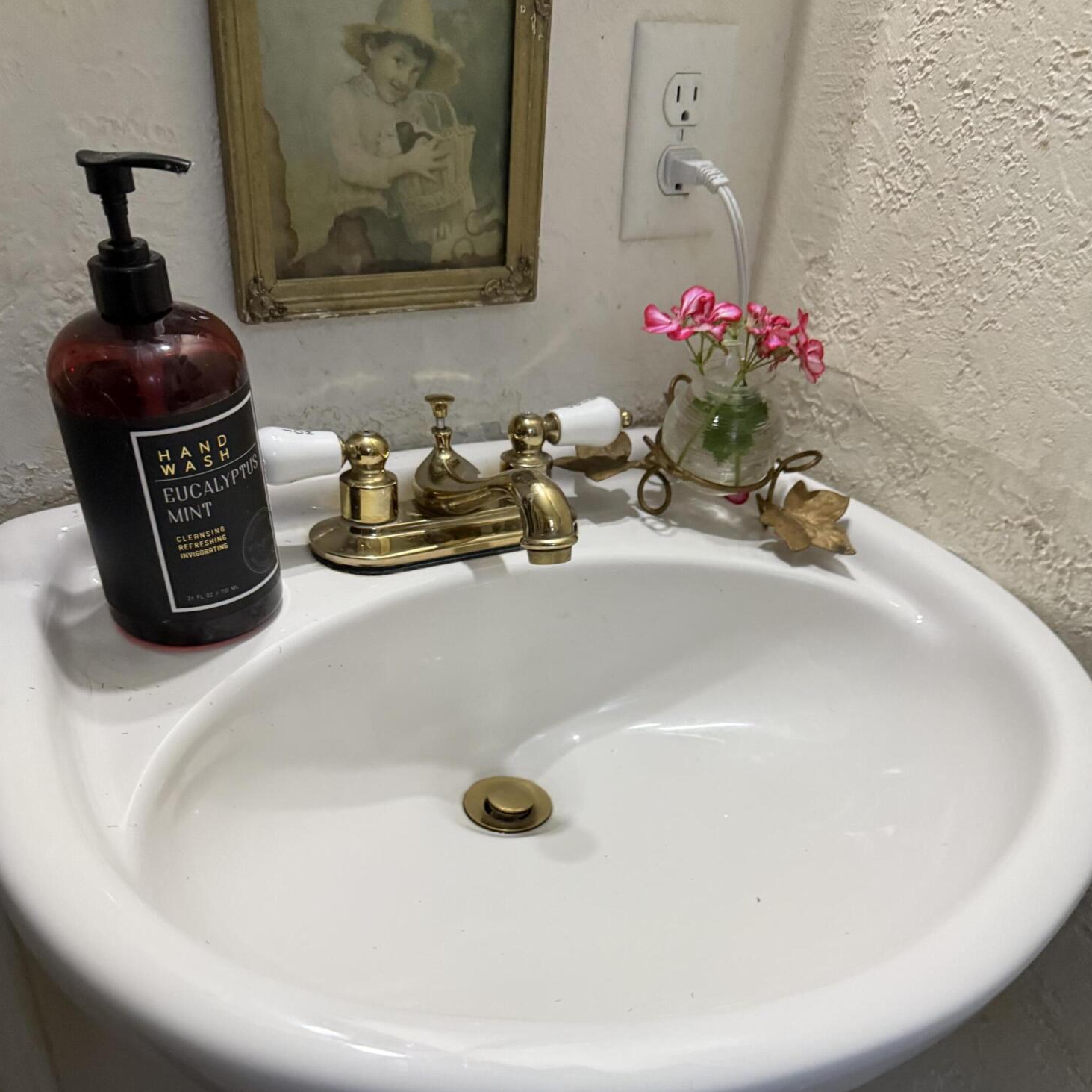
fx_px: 1035
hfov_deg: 55.6
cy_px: 701
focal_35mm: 29
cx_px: 550
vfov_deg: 54.8
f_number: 1.78
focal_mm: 6.76
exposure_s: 1/60
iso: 640
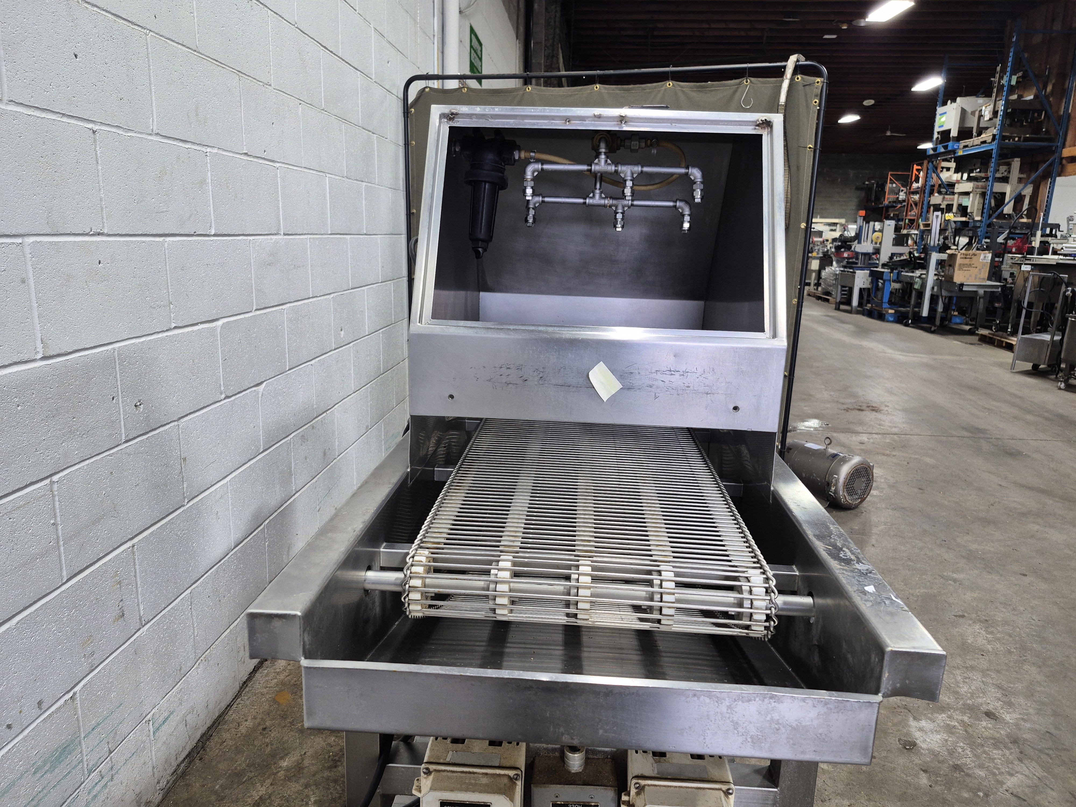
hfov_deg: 73.9
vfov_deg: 58.9
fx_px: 715
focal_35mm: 23
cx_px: 538
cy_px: 404
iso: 320
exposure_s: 1/120
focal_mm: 5.4
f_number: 1.8
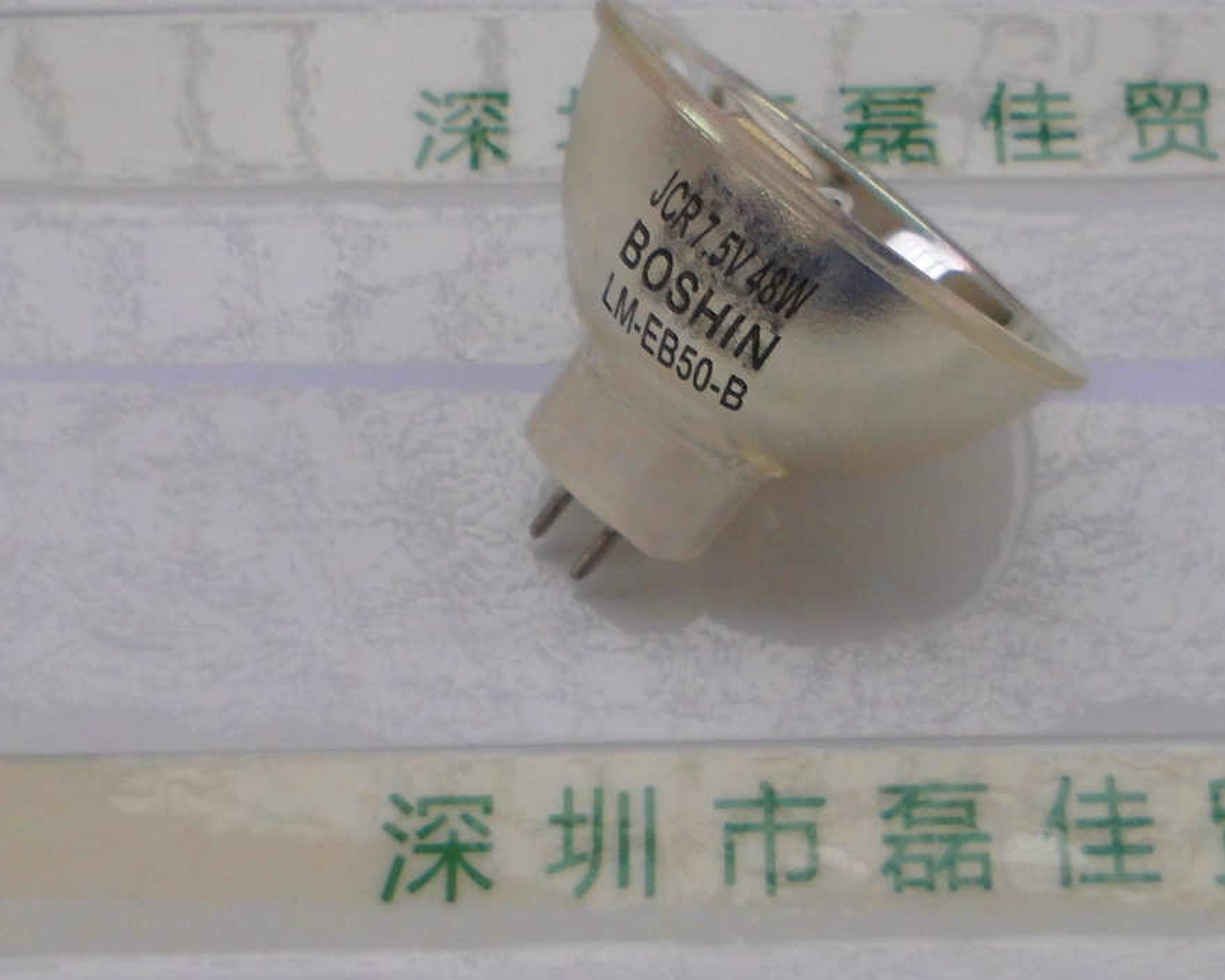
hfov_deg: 32.4
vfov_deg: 26.2
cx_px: 749
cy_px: 399
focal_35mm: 58
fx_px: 2103
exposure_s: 1/112
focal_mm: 4.6
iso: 100
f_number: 3.2
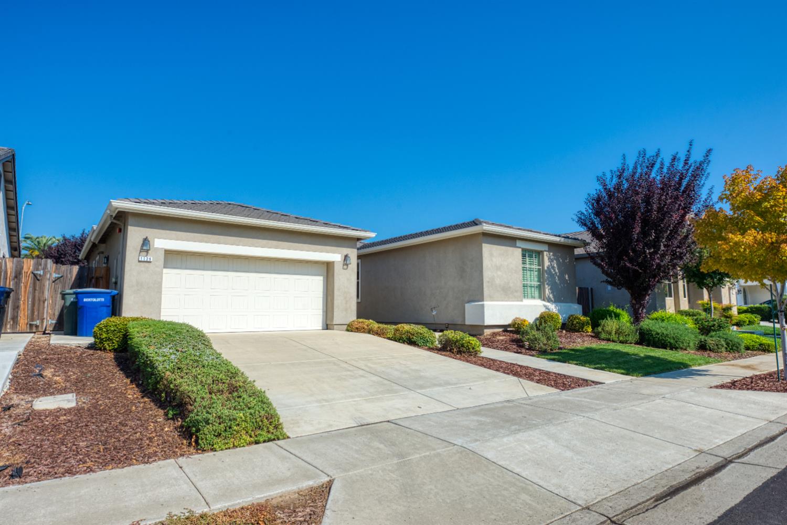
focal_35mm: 20
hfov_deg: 84.0
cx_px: 394
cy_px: 262
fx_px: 437
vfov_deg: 61.9
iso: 400
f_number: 10
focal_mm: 20
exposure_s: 1/1000
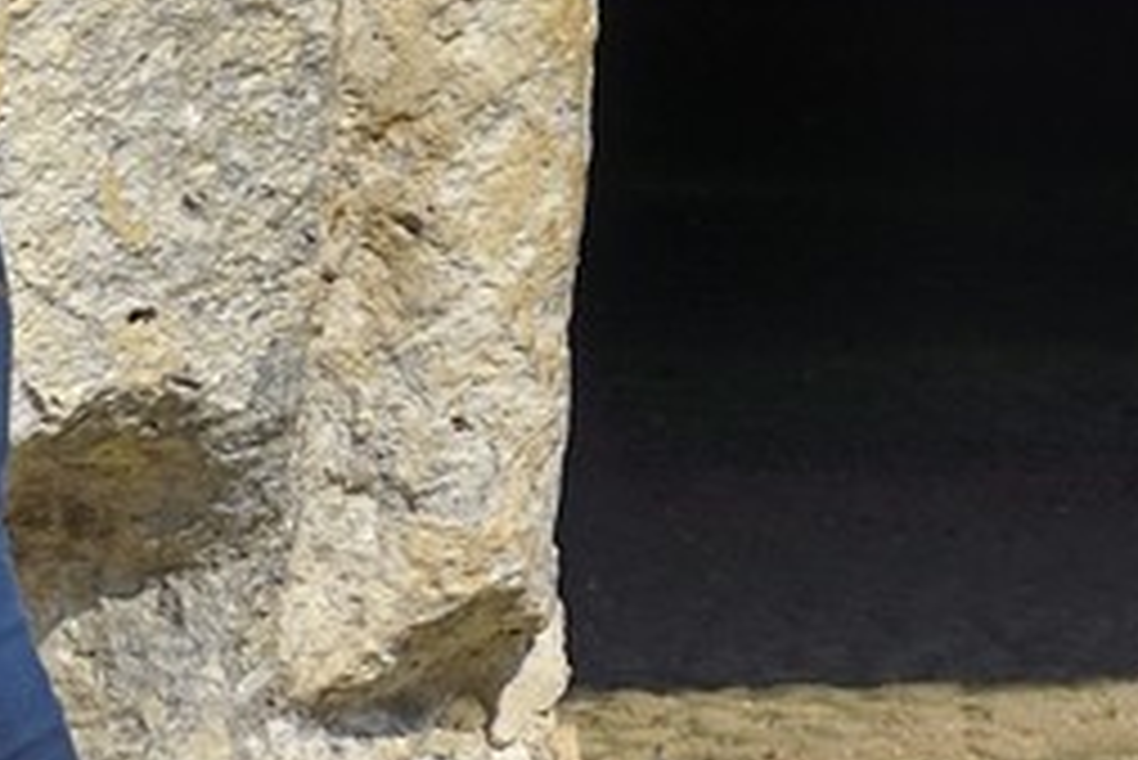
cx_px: -2357
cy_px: 461
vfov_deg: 4.4
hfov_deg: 6.0
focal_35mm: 316
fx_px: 9994
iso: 200
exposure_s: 1/400
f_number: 11
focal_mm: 50
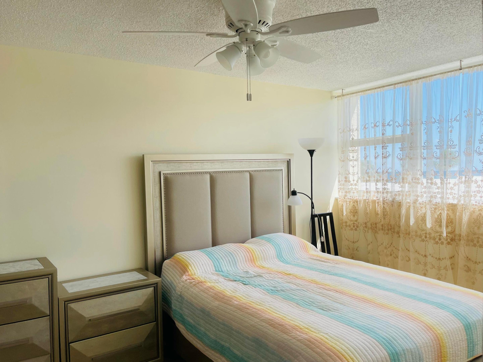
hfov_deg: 69.4
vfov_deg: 54.9
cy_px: 181
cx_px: 242
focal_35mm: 25
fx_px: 349
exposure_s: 1/418
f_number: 1.6
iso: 32
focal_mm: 5.1
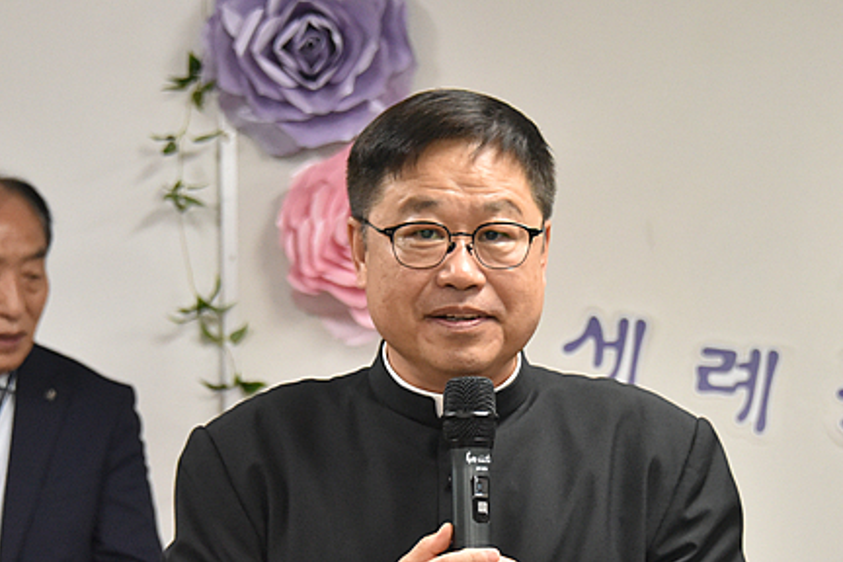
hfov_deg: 11.1
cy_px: 421
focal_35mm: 185
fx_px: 4332
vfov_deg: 7.4
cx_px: 482
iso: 3600
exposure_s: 1/125
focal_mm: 100
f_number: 5.3
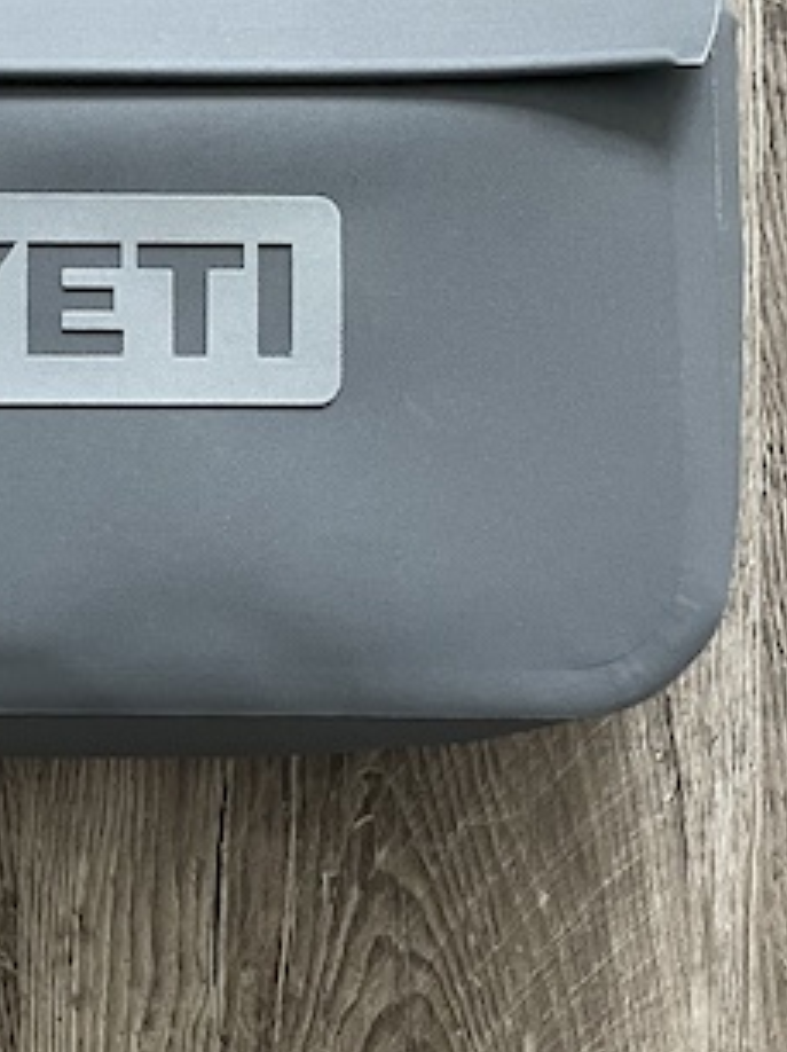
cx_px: 100
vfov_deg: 28.3
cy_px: 323
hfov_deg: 21.2
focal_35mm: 68
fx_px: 2064
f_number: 1.6
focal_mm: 4.2
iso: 320
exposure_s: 1/60
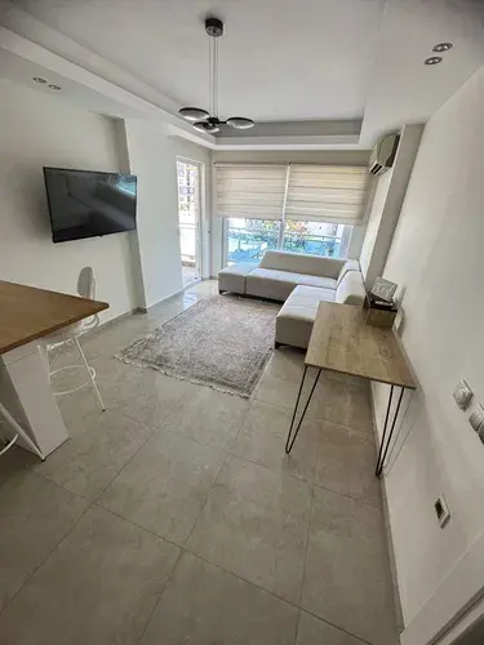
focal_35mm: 14
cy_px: 322
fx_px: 261
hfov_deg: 85.7
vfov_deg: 102.1
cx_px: 242
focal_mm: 2.22
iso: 50
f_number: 2.2
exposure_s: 1/99
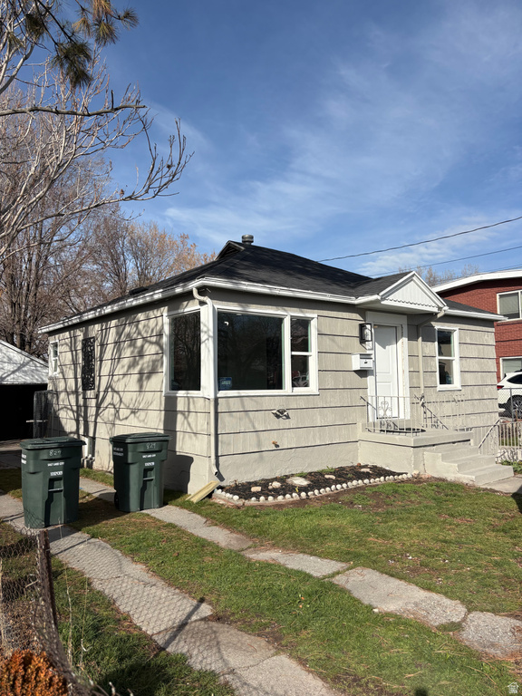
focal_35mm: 26
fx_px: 523
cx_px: 261
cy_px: 348
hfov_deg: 53.1
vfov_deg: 67.3
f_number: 1.6
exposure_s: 1/5348
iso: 50
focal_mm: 5.96
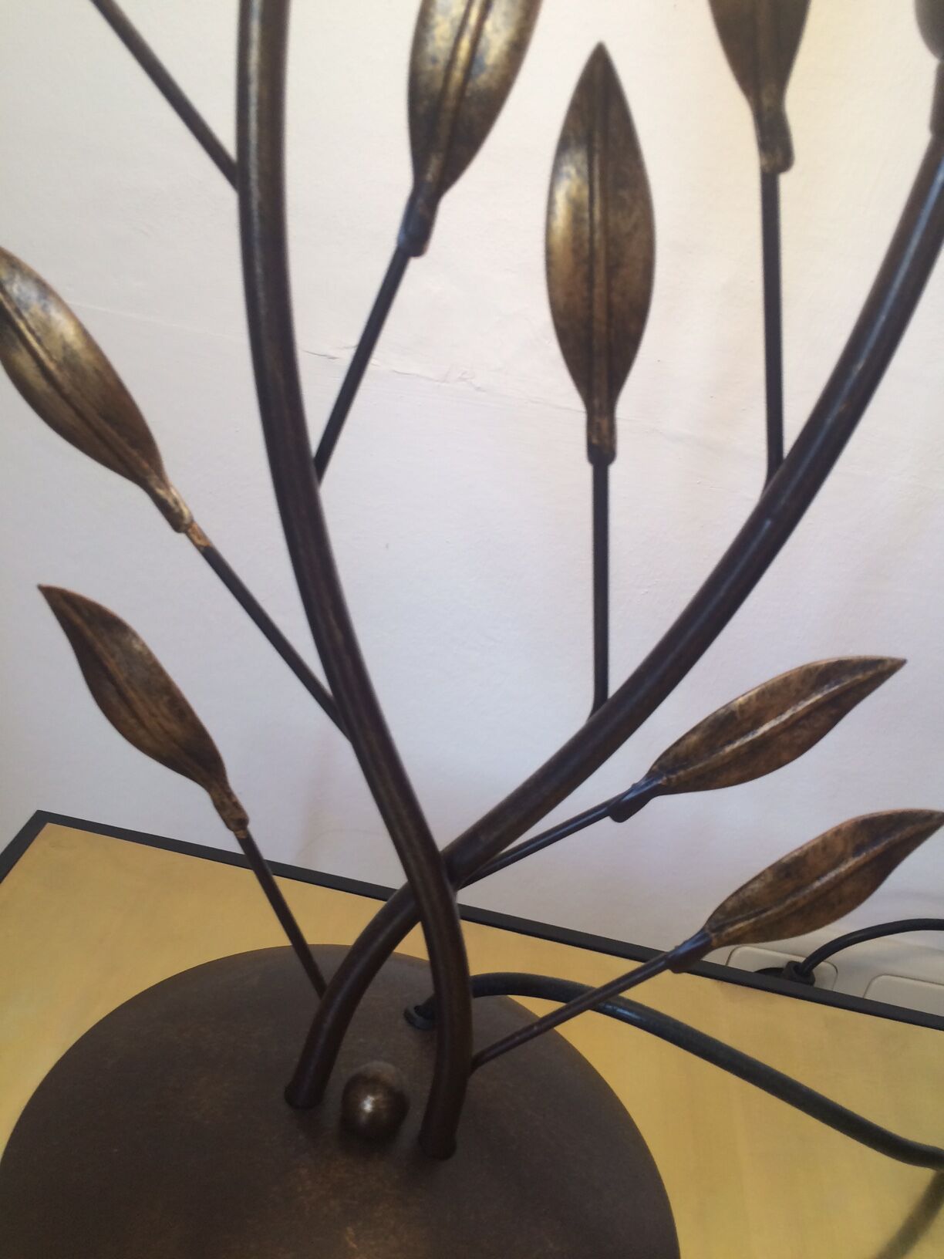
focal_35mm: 29
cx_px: 472
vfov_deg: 61.7
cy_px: 630
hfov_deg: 48.2
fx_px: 1054
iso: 40
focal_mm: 4.15
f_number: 2.2
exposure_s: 1/33
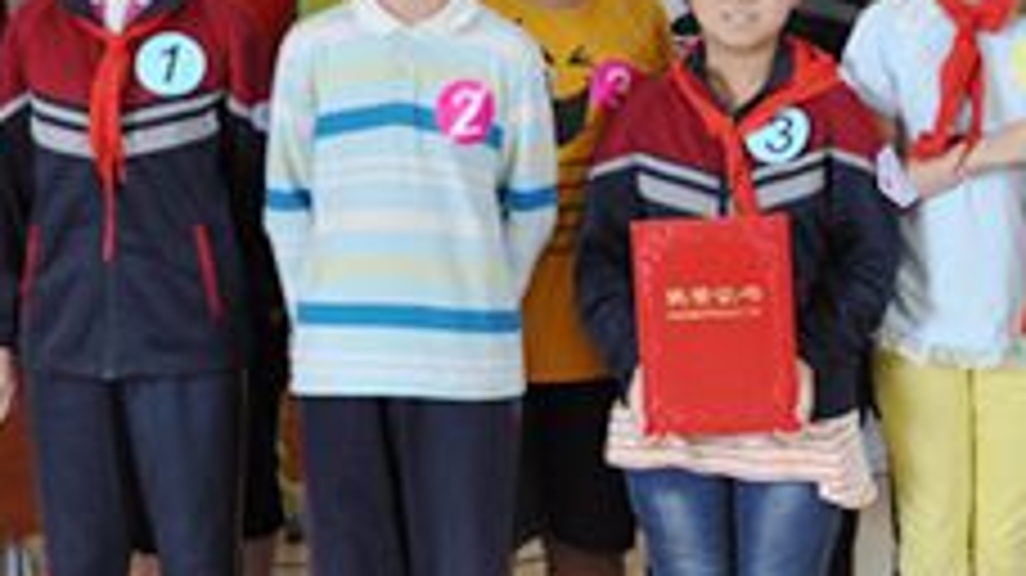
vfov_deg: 12.1
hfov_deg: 21.0
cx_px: 972
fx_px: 2692
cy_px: 43
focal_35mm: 99
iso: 400
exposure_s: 1/30
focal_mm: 24
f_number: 2.8
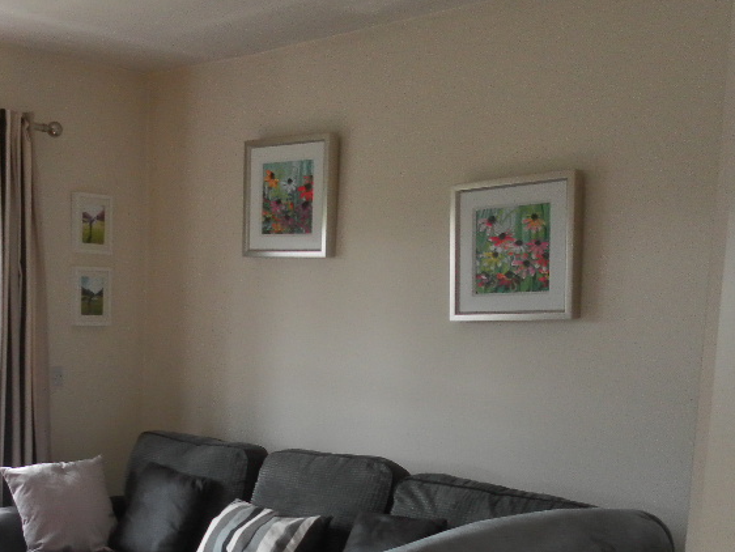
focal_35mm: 51
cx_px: 222
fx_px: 1083
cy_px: 470
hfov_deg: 36.9
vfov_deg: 27.8
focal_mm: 4.9
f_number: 3.2
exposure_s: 1/50
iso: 160
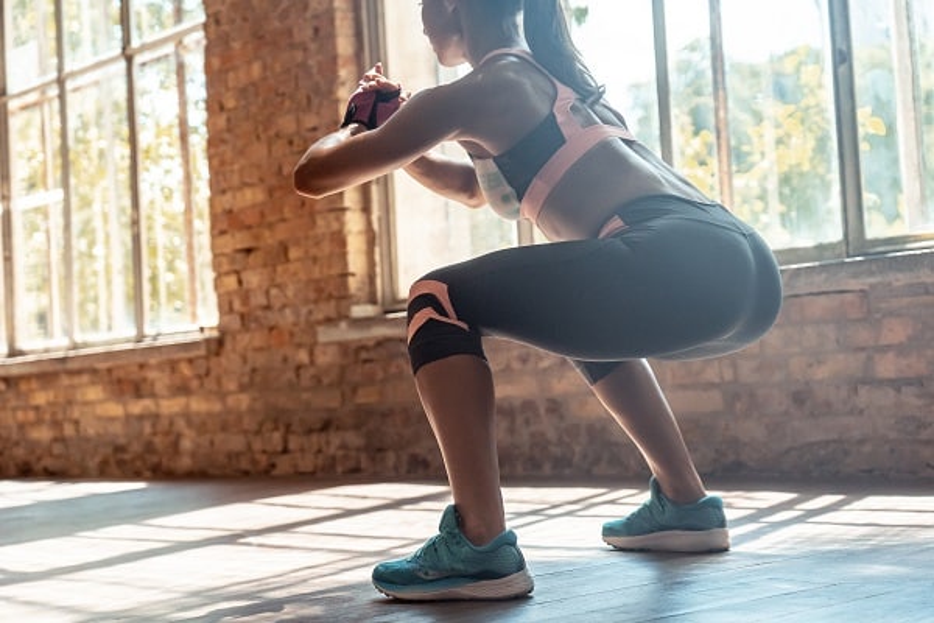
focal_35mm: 62
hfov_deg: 32.4
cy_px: 312
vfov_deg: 21.9
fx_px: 1608
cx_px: 467
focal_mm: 62
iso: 2000
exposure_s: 1/2500
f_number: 4
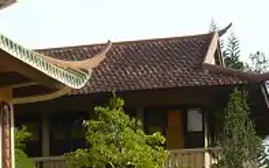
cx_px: -180
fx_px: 1041
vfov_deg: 9.1
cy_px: 217
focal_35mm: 142
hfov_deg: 13.5
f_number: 2.8
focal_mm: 5.5
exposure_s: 1/800
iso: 100
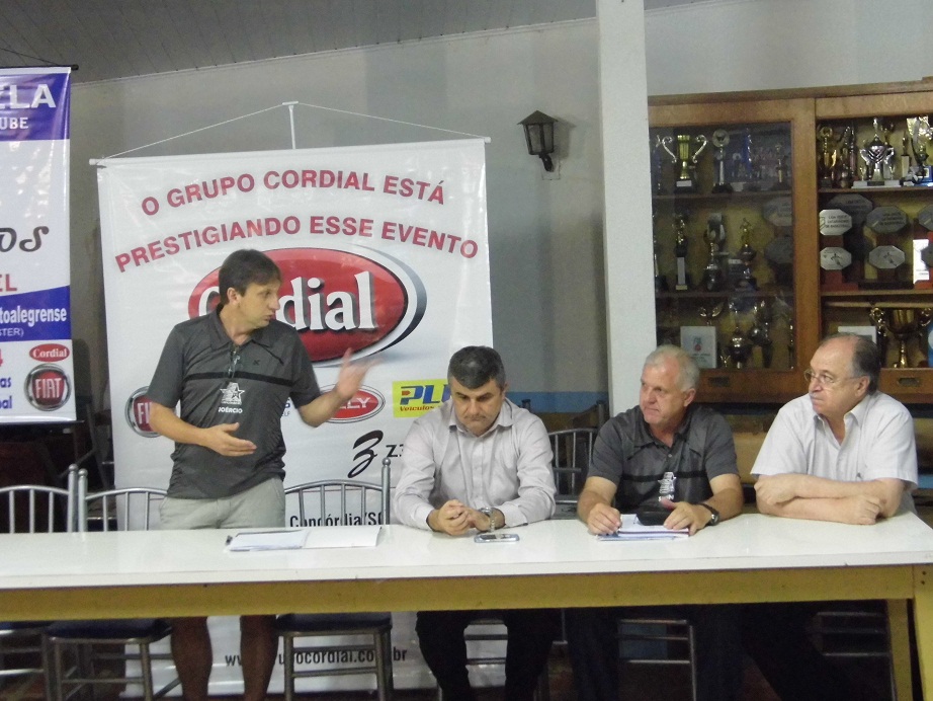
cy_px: 350
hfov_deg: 33.2
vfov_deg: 25.2
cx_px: 466
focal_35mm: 58
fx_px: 1564
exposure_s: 1/10
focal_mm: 10.4
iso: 800
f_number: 3.9
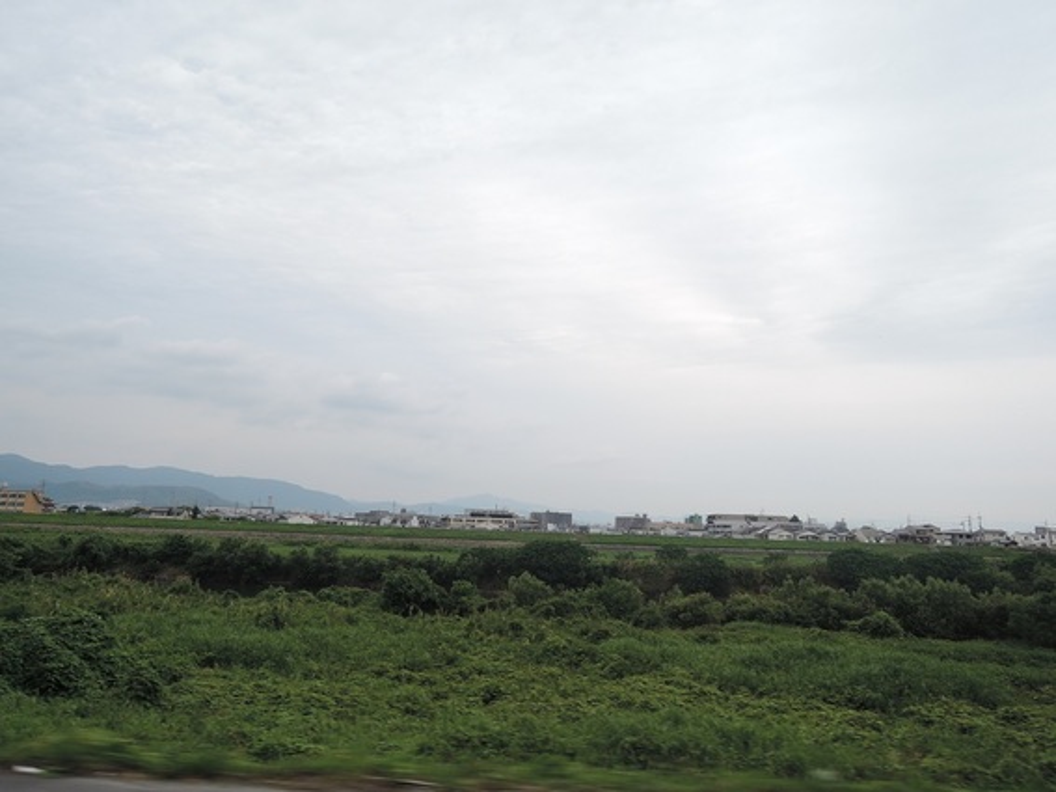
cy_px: 396
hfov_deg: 71.6
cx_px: 528
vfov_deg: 56.8
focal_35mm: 24
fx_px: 732
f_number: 2.8
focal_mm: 5.1
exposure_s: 1/125
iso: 80
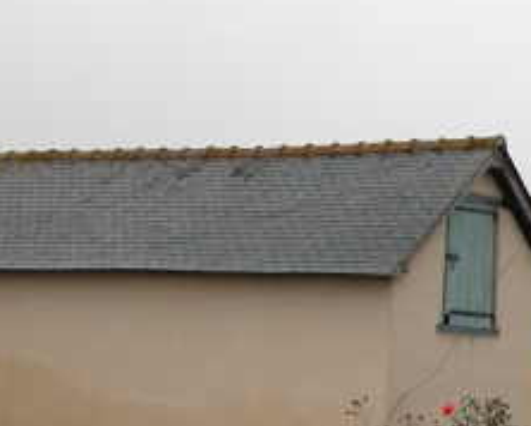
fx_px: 1652
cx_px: 715
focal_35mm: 105
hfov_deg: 17.1
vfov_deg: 14.6
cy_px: 349
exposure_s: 1/111
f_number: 3.5
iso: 100
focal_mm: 8.9
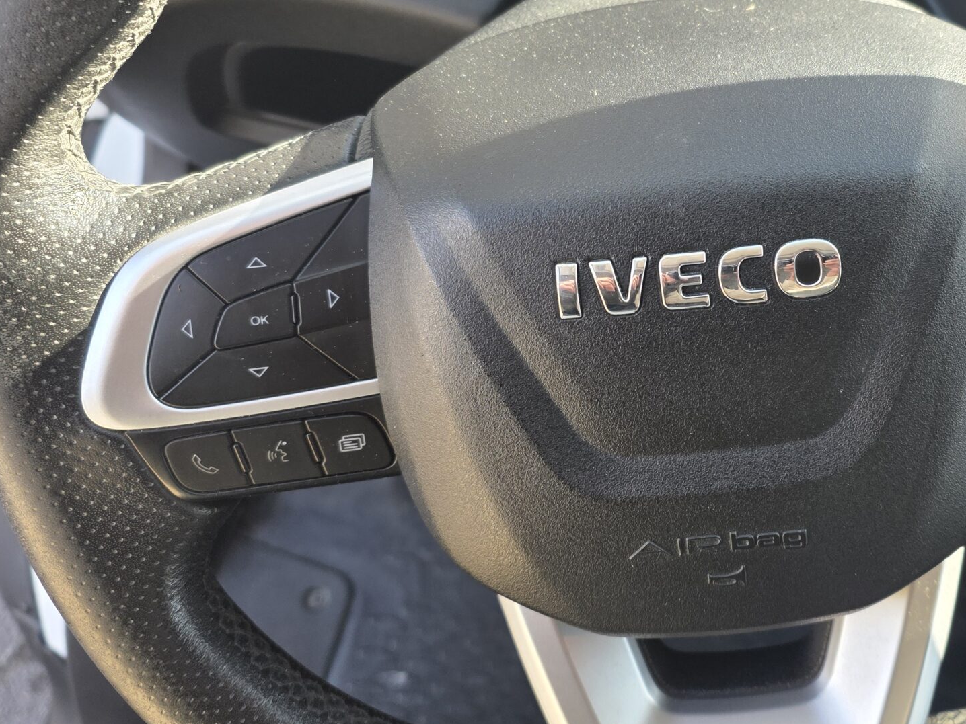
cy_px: 269
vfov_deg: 34.9
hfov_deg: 44.5
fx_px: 1144
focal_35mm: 41
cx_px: 708
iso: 64
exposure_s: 1/180
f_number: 1.7
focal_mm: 6.25
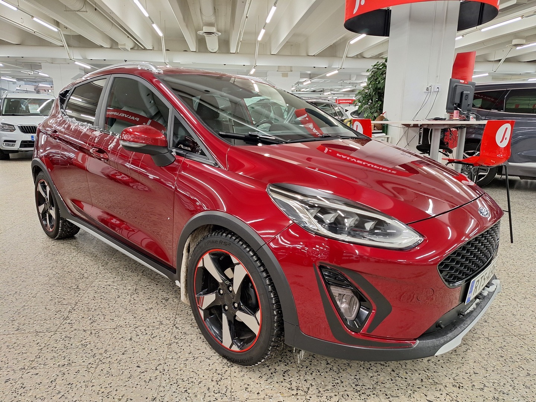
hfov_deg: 73.9
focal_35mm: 23
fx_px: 356
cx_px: 268
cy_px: 201
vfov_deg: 58.9
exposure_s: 1/50
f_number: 1.8
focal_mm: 5.54
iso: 125
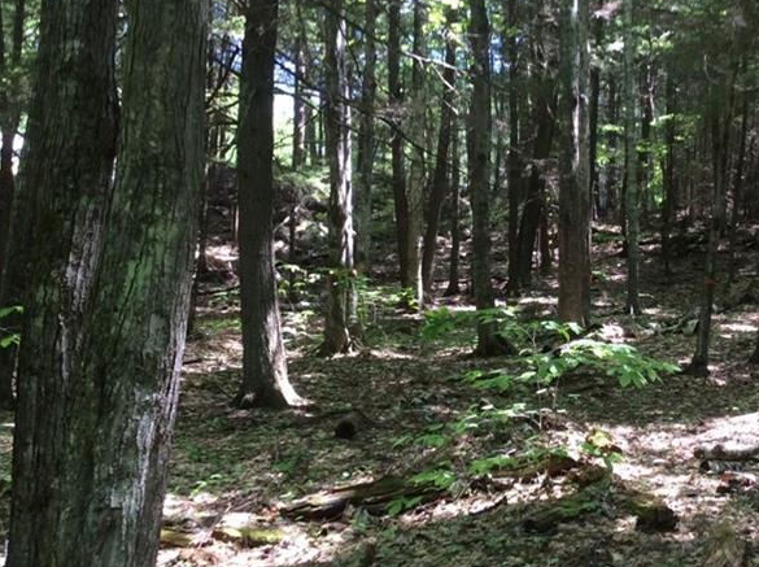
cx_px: 559
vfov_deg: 26.0
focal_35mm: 56
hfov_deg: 33.8
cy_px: 270
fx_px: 1226
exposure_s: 1/40
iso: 32
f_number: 2.4
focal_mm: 3.3
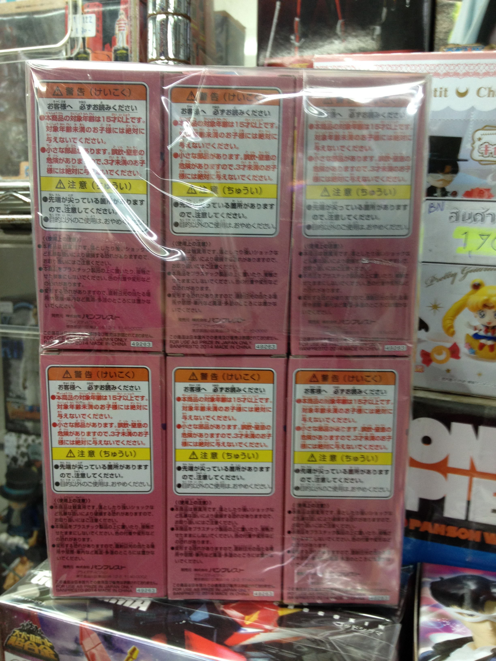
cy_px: 330
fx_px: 669
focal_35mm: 35
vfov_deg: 52.6
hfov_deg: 40.7
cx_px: 248
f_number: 2.4
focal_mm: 4.28
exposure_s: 1/20
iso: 80
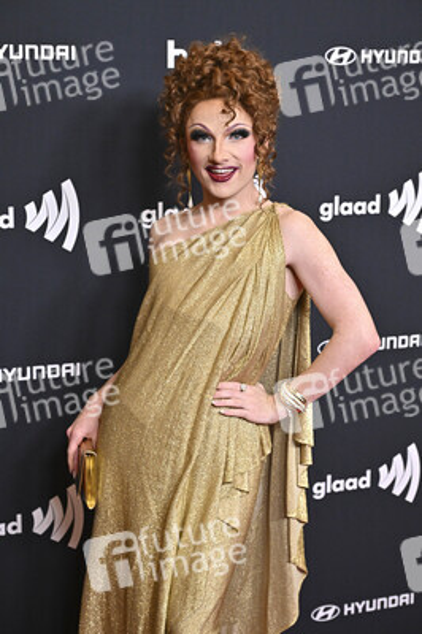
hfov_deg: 21.9
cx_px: 211
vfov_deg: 32.4
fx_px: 1092
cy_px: 317
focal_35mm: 62
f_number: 5.6
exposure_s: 1/250
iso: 4000
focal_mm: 62
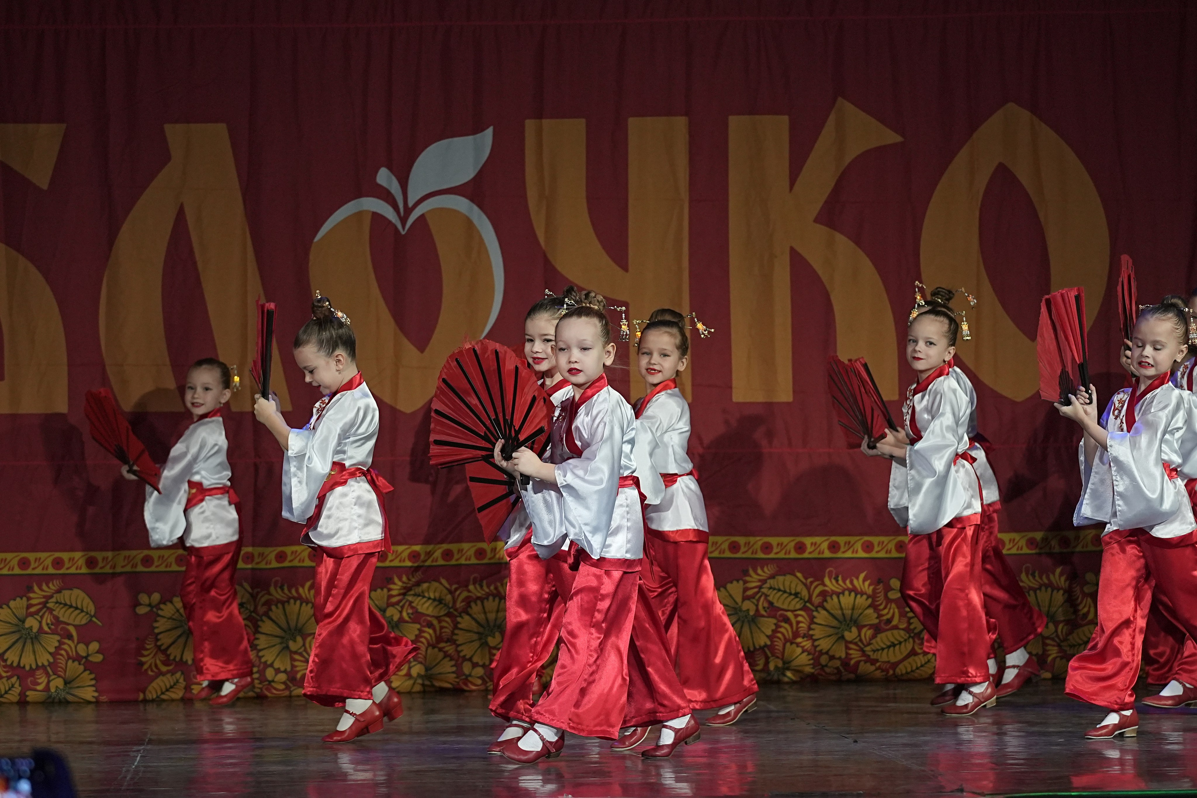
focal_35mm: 183
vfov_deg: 7.5
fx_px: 6085
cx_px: 598
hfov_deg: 11.2
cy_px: 399
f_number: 4
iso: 2000
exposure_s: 1/400
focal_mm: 122
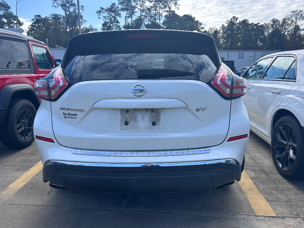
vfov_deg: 53.1
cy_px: 114
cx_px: 152
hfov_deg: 67.3
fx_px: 228
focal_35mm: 26
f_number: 1.5
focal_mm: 5.7
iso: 50
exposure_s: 1/2571
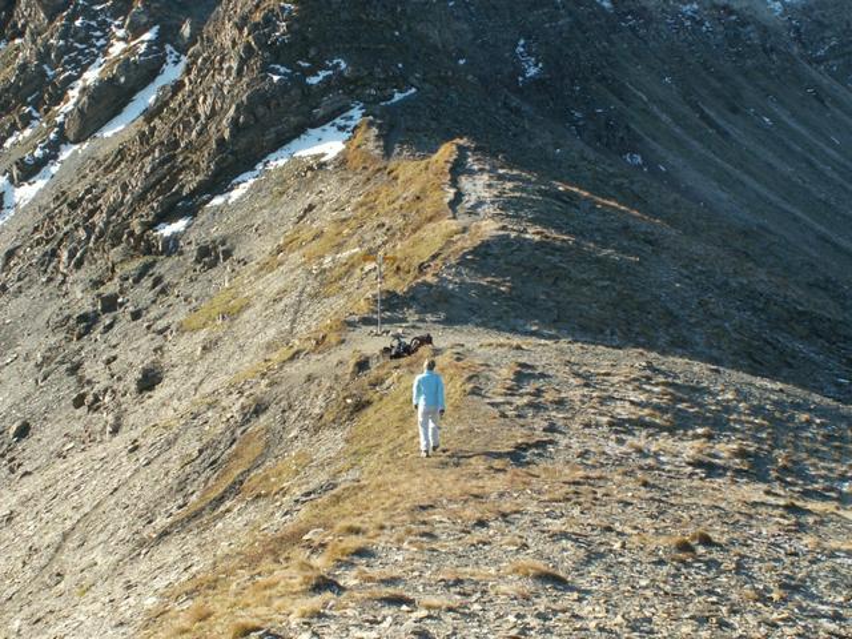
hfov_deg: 30.7
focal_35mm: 63
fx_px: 1551
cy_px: 320
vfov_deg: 23.3
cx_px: 426
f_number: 5.6
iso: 50
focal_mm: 10.52
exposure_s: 1/100
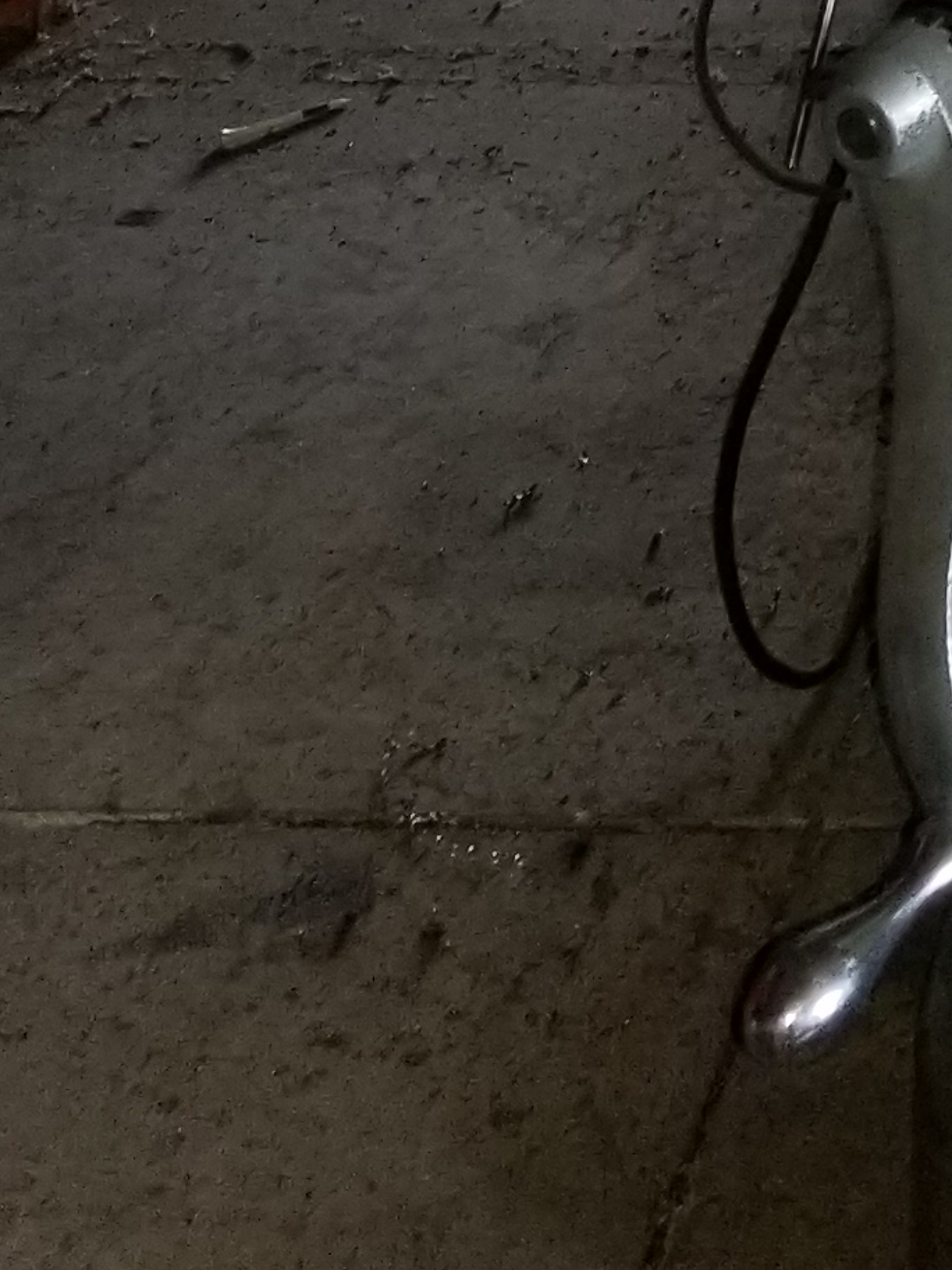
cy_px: -1532
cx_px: 1804
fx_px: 4217
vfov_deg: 13.6
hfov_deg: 11.7
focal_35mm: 115
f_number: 1.7
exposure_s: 1/24
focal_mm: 4.3
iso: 125
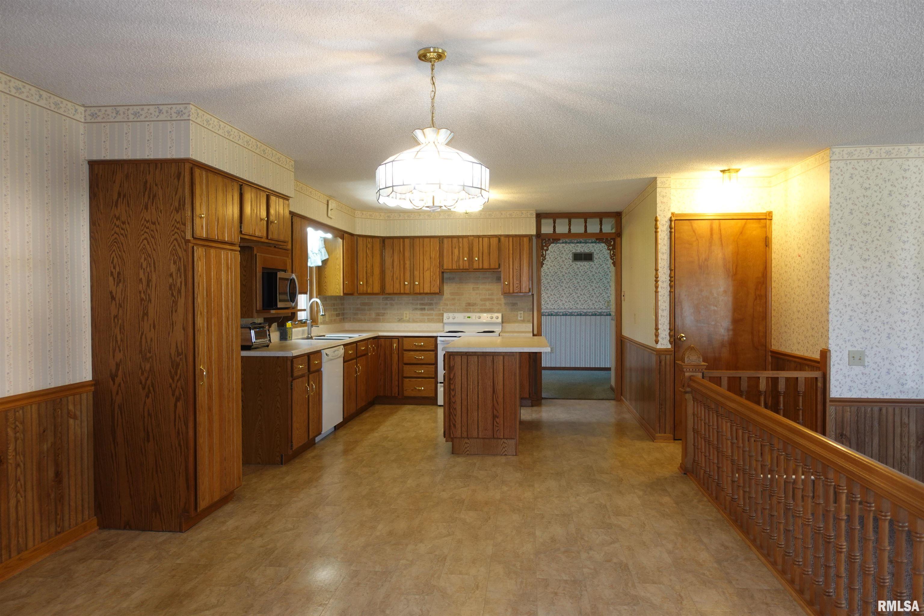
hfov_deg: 73.7
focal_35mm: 24
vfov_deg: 53.1
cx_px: 462
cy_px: 308
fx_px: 616
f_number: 1.8
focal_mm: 8.8
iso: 125
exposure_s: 1/30
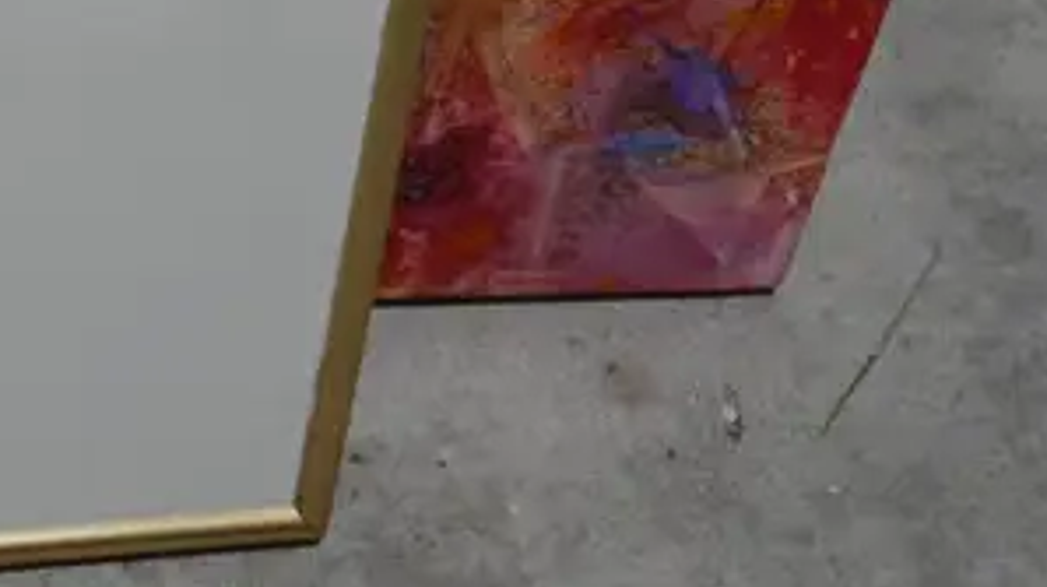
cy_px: -234
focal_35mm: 165
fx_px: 4577
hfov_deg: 12.5
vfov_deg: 7.2
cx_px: -481
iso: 200
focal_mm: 22
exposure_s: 1/100
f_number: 4.7
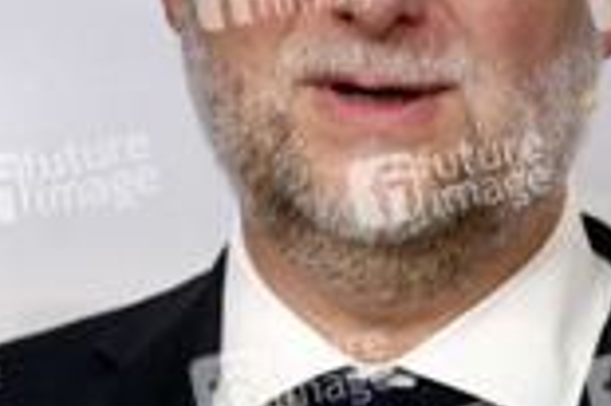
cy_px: 83
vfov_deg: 5.5
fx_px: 4205
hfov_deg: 8.3
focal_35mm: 248
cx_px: 345
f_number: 4
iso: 4000
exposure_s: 1/2500
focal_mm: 85
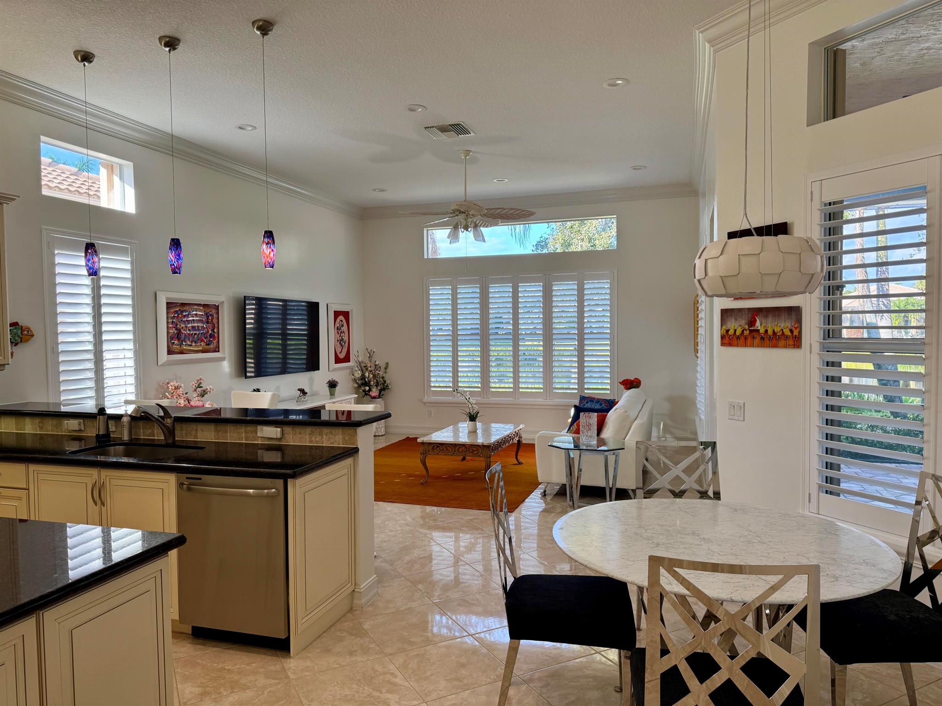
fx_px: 653
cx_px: 471
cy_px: 353
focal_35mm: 24
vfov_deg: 56.8
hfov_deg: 71.6
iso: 100
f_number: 1.78
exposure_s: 1/167
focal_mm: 6.76
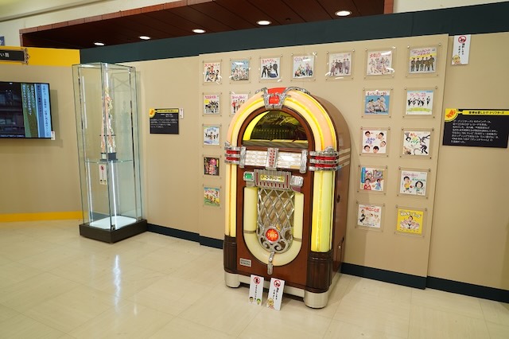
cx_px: 254
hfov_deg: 73.8
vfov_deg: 53.1
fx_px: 339
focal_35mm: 24
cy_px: 170
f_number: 6.3
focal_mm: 24
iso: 800
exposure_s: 1/100
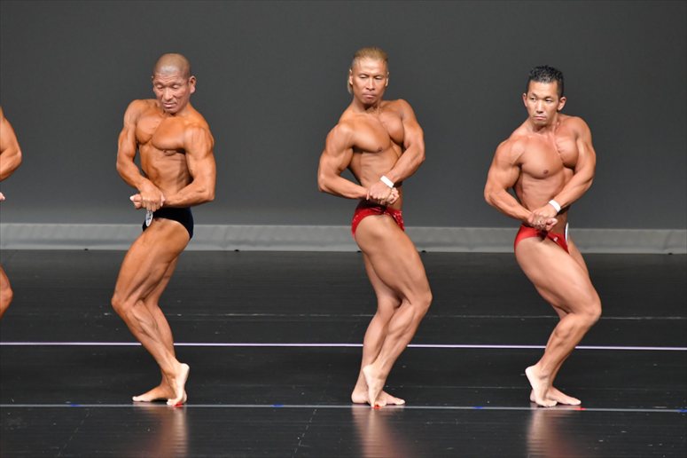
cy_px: 229
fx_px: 6581
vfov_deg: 4.0
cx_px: 344
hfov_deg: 6.0
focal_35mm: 345
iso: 4000
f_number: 5.6
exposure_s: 1/400
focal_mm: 230
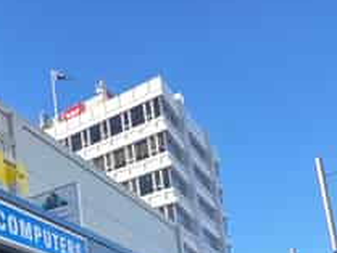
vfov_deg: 27.1
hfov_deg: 27.0
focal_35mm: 44
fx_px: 429
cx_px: -189
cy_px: 336
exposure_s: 1/128
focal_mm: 2.22
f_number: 2.2
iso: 40
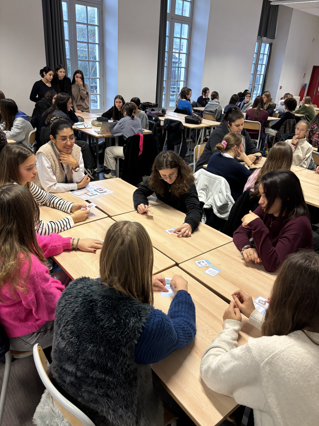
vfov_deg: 67.3
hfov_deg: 53.1
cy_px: 213
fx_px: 319
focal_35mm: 26
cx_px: 160
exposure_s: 1/50
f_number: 1.6
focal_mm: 5.96
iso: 250
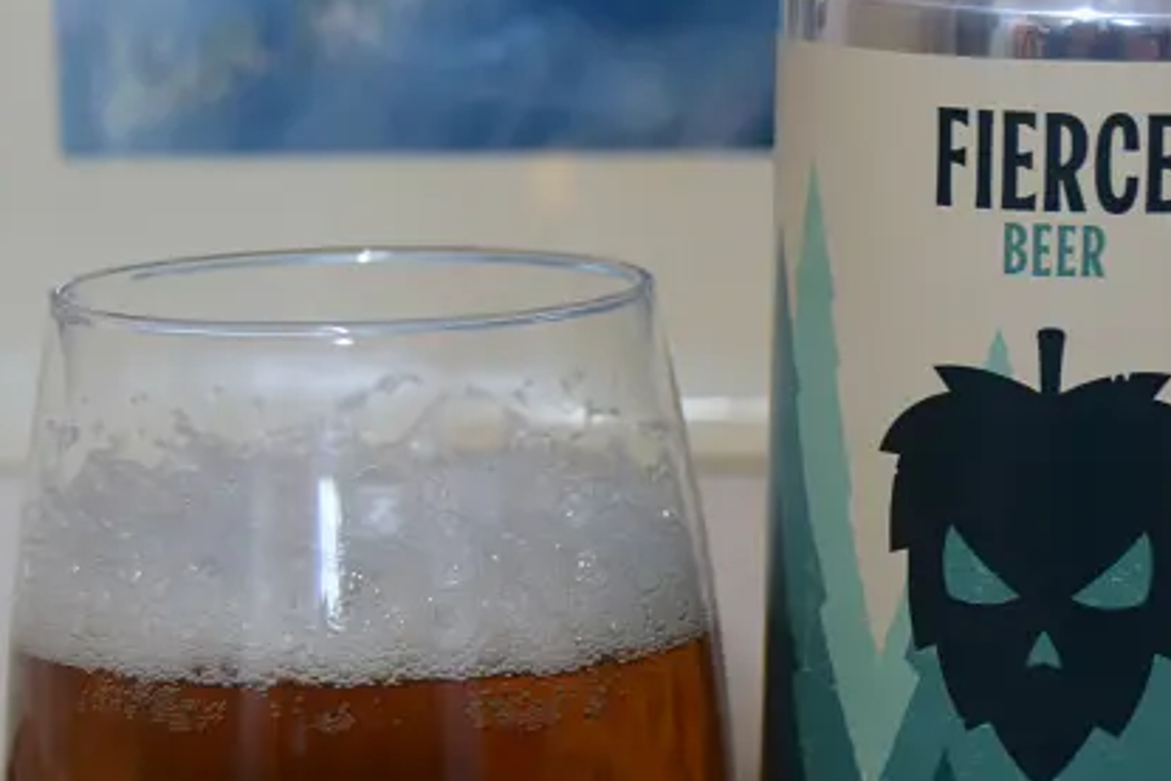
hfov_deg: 13.9
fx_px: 4816
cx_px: 688
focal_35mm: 148
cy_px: 478
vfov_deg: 9.3
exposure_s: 1/60
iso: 900
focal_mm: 40
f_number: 5
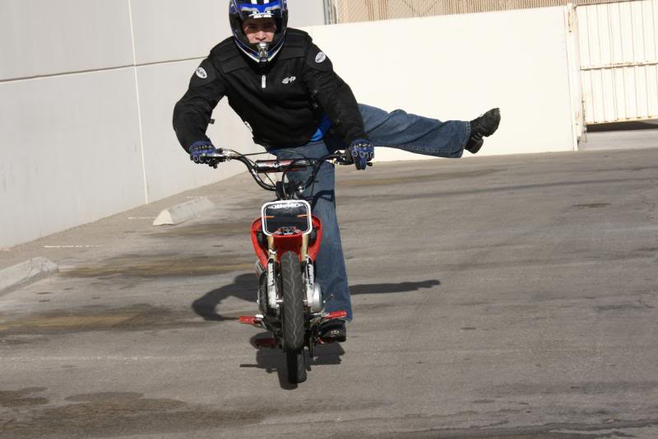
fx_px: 1919
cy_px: 220
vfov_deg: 13.0
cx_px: 329
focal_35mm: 105
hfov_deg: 19.5
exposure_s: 1/500
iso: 200
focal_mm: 70
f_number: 9
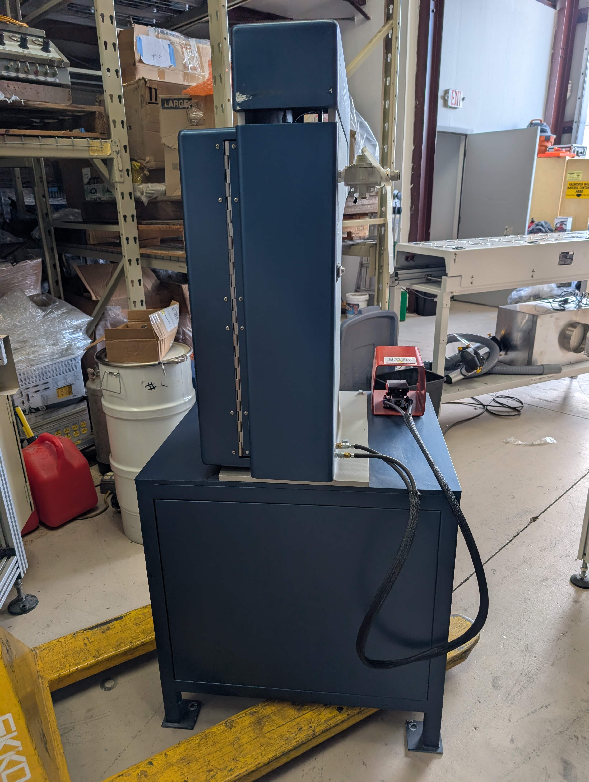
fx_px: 543
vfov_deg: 71.5
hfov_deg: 56.9
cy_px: 391
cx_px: 294
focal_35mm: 24
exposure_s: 1/120
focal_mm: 6.9
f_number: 1.68
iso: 40
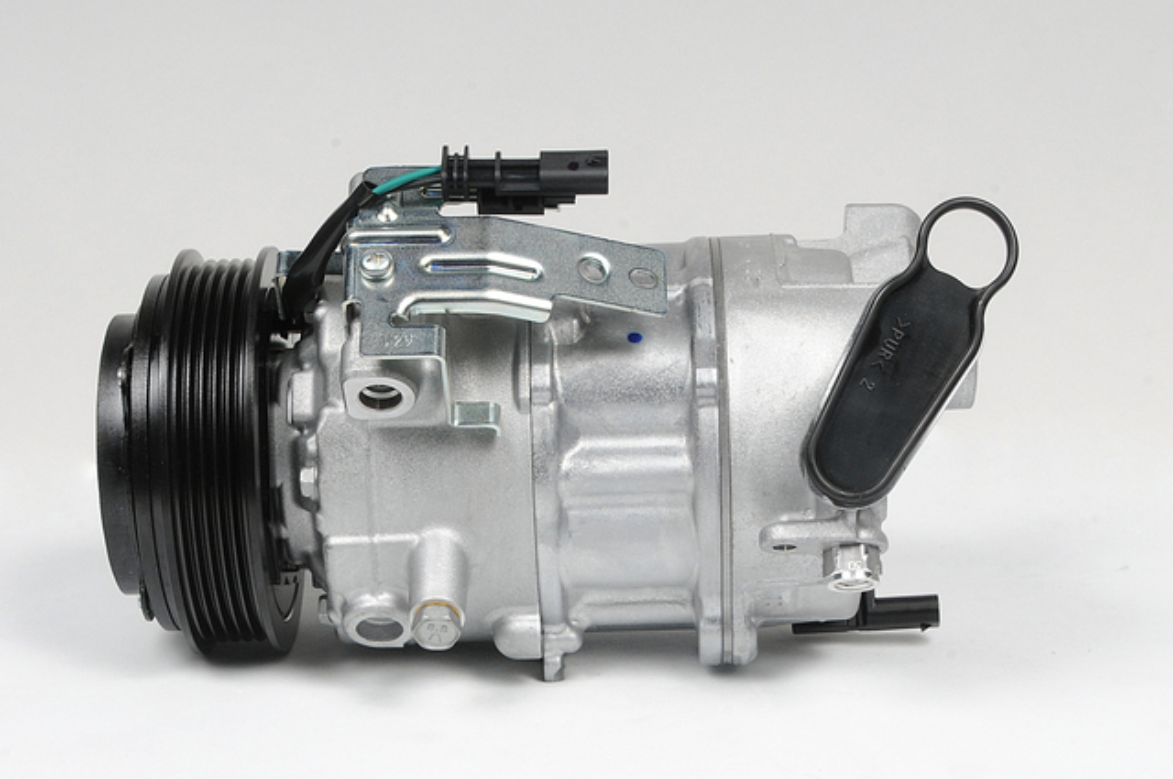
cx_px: 586
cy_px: 390
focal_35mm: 63
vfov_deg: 21.5
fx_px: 2050
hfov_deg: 31.9
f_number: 19
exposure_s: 1/180
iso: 400
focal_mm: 42
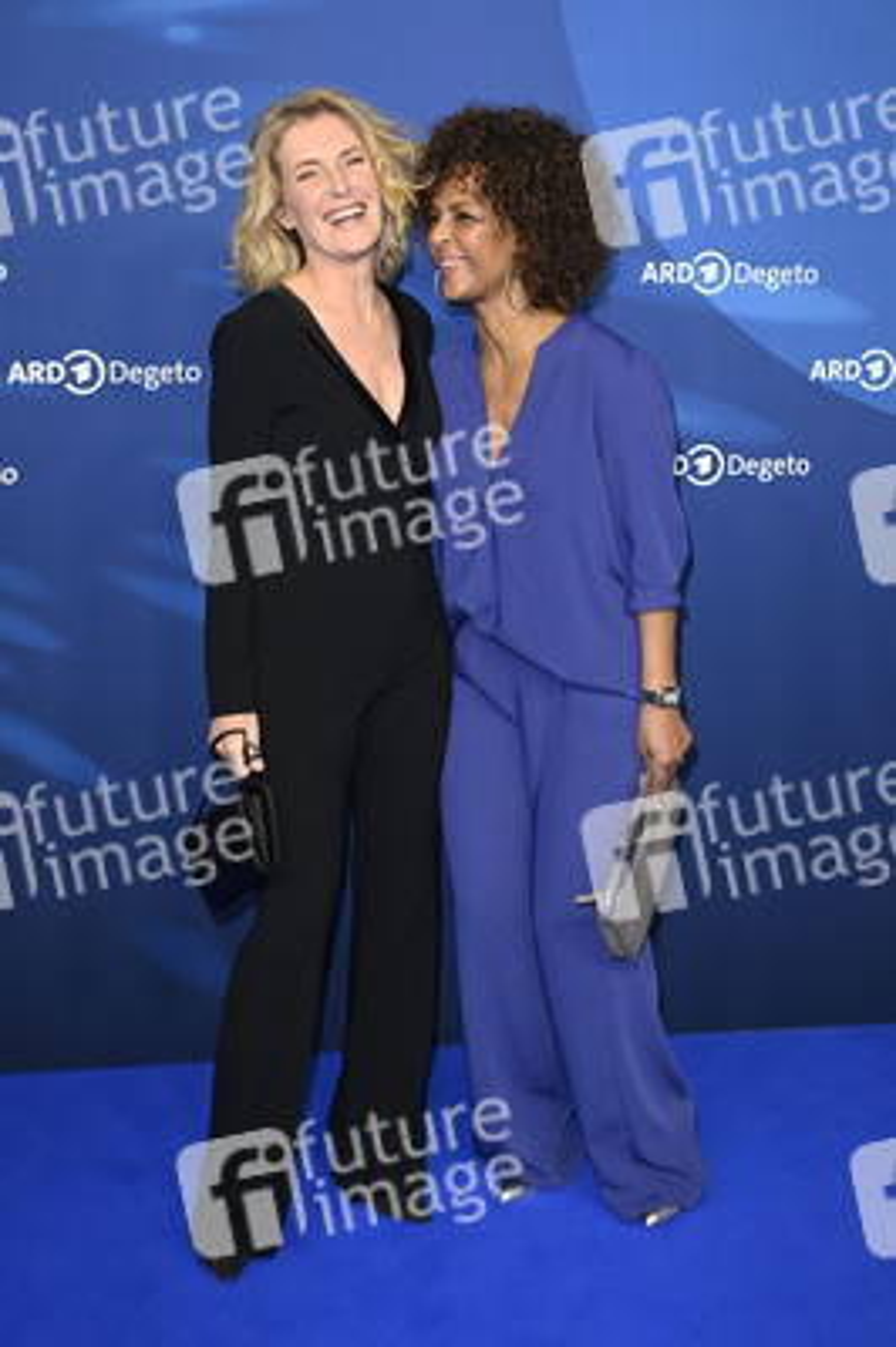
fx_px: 1608
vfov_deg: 45.5
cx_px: 448
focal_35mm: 43
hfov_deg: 31.1
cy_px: 674
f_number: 5
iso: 1000
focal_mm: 43
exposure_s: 1/200
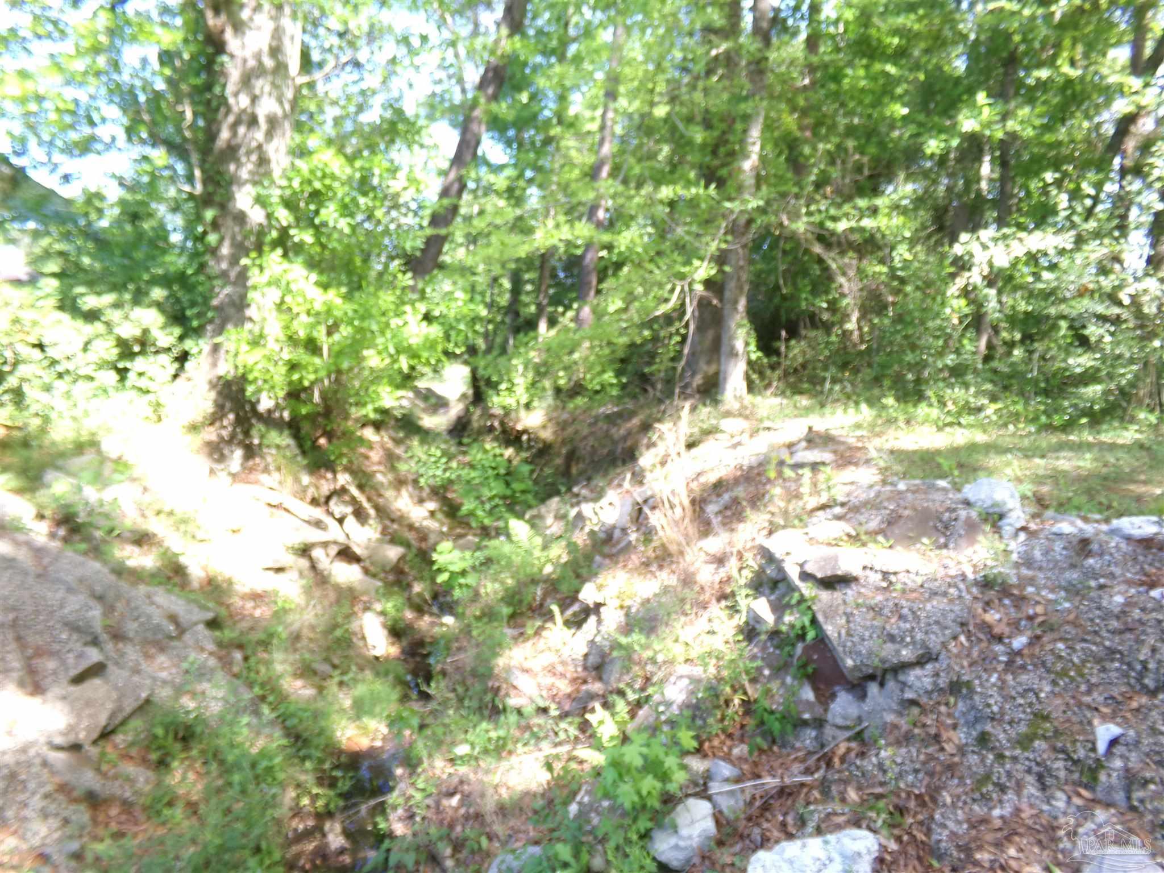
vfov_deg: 56.8
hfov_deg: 71.6
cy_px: 436
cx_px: 582
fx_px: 807
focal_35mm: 24
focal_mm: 4.3
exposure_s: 1/60
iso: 100
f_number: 3.7
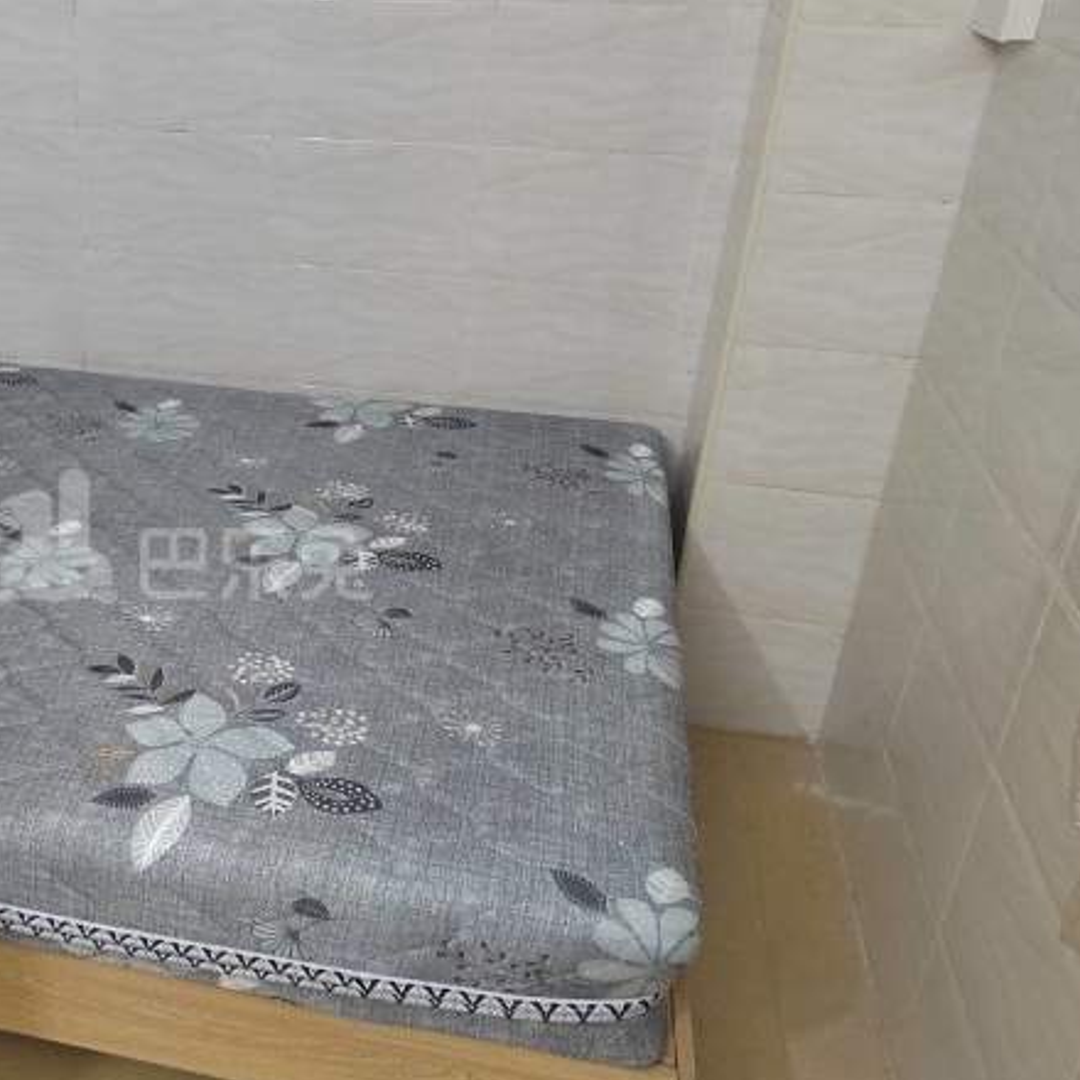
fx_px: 1306
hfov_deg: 42.4
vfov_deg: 44.9
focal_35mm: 37
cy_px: 538
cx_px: 177
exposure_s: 1/50
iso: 2766
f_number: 1.9
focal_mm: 5.52
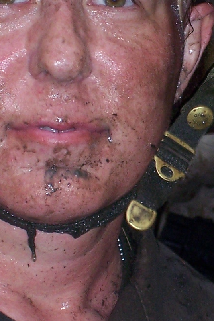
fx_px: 3202
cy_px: 169
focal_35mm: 359
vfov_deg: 5.7
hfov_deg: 3.8
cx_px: 290
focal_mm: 18.6
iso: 125
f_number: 4.8
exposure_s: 1/125
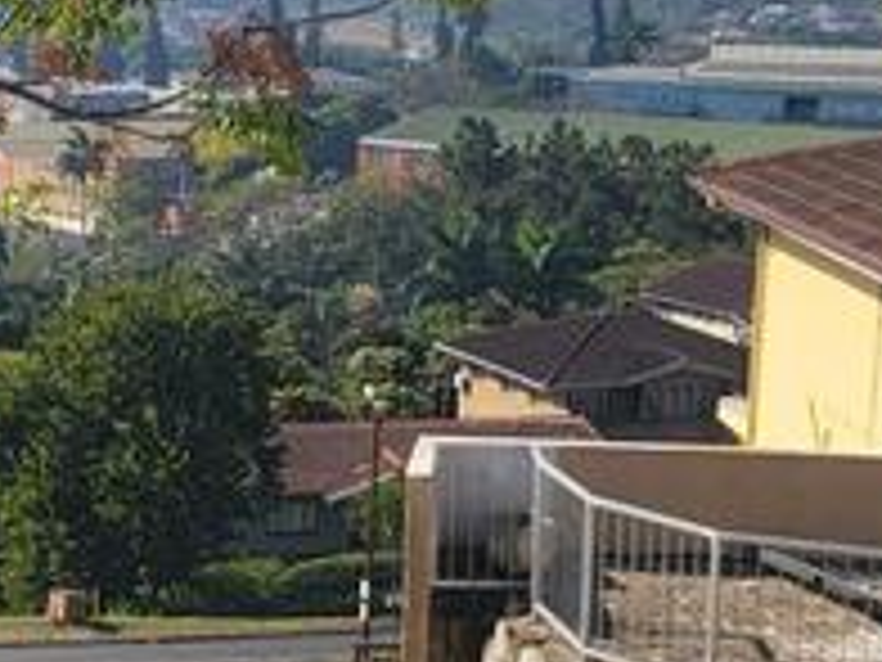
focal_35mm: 98
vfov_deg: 15.0
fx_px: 2497
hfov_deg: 19.9
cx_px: 230
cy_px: 482
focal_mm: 5
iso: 40
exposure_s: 1/2430
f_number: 1.8
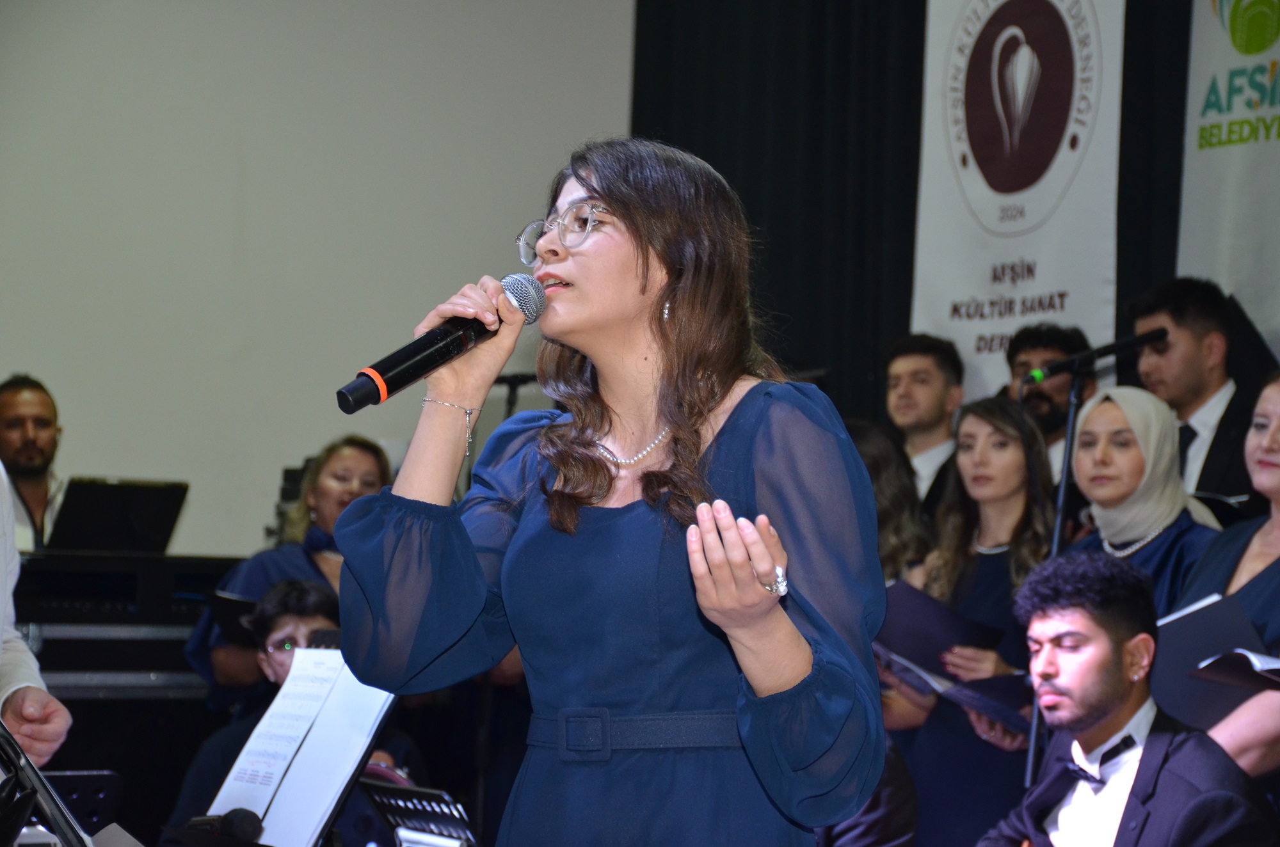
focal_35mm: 99
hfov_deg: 20.7
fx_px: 3512
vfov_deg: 13.8
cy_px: 424
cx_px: 640
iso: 800
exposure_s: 1/60
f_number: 5
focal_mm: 66
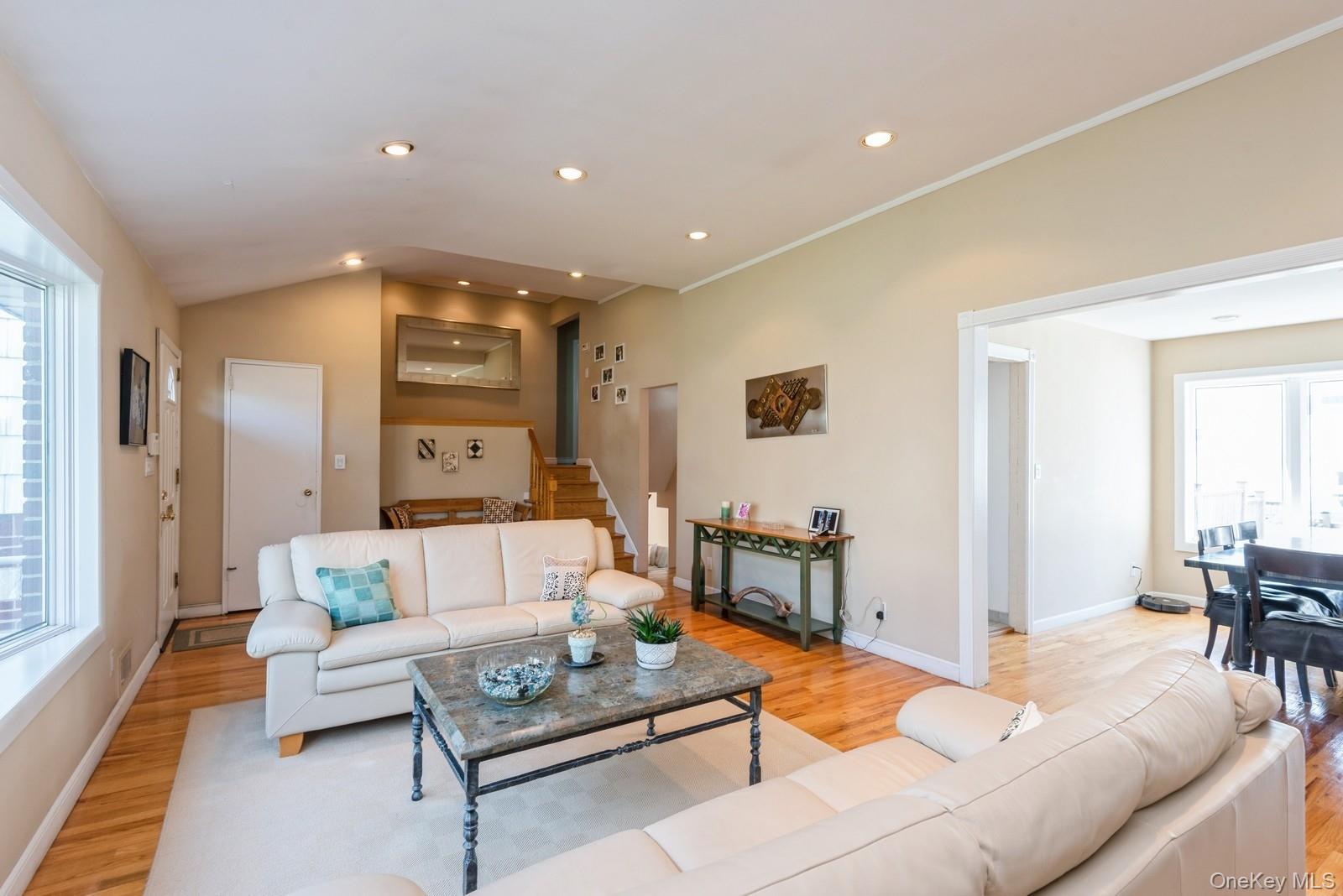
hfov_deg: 96.7
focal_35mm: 16
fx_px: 597
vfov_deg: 73.8
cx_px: 672
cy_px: 448
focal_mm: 16
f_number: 9
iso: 200
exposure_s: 1/8
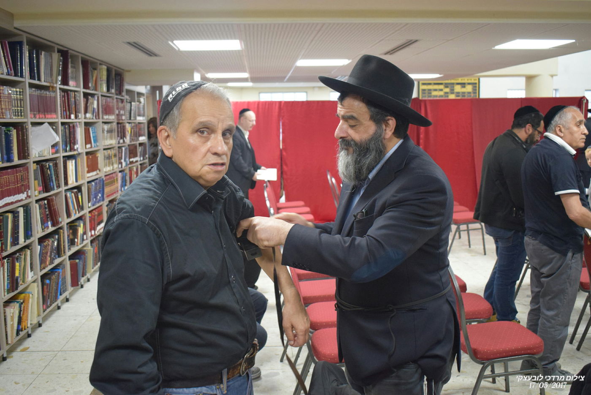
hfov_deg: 51.3
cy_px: 198
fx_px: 616
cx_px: 296
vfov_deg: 35.5
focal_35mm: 38
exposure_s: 1/60
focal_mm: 25
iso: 2500
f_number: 4
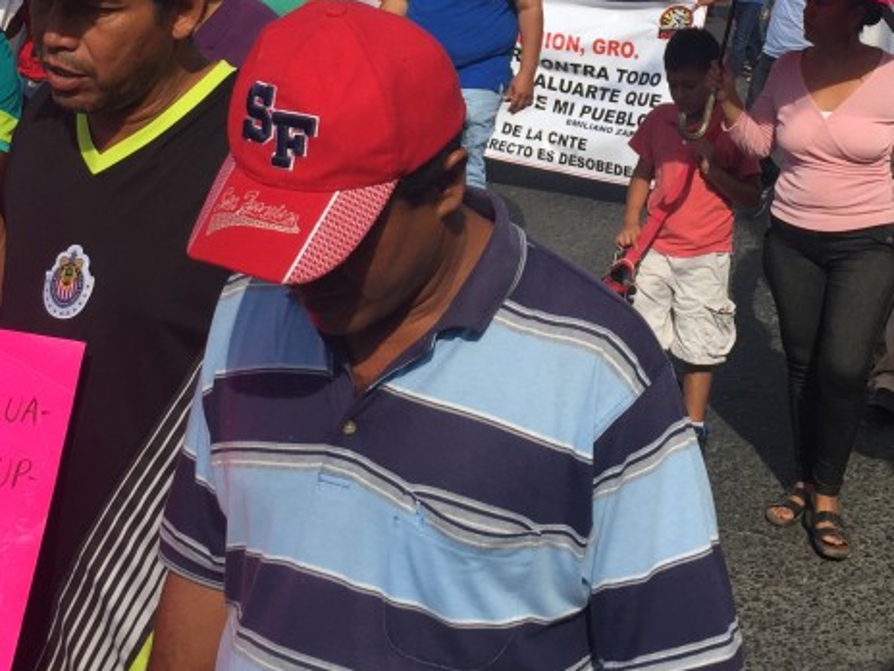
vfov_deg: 22.3
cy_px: 60
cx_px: 555
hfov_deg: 30.2
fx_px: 1653
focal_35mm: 64
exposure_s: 1/2083
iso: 32
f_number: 2.2
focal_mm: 4.15
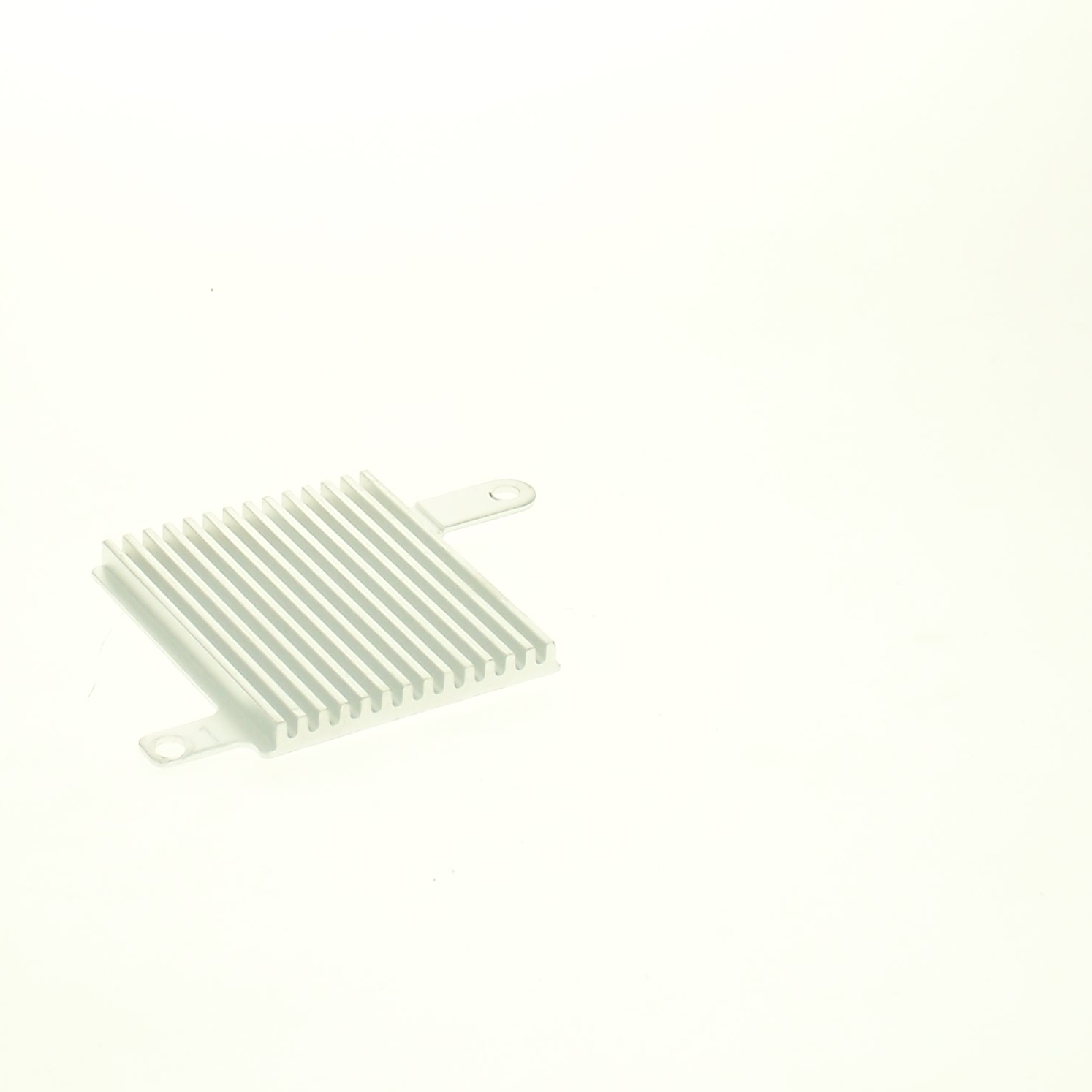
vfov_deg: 14.0
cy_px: 466
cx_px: 260
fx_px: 4461
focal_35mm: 125
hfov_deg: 13.9
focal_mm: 13.5
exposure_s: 1/60
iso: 80
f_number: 4.1
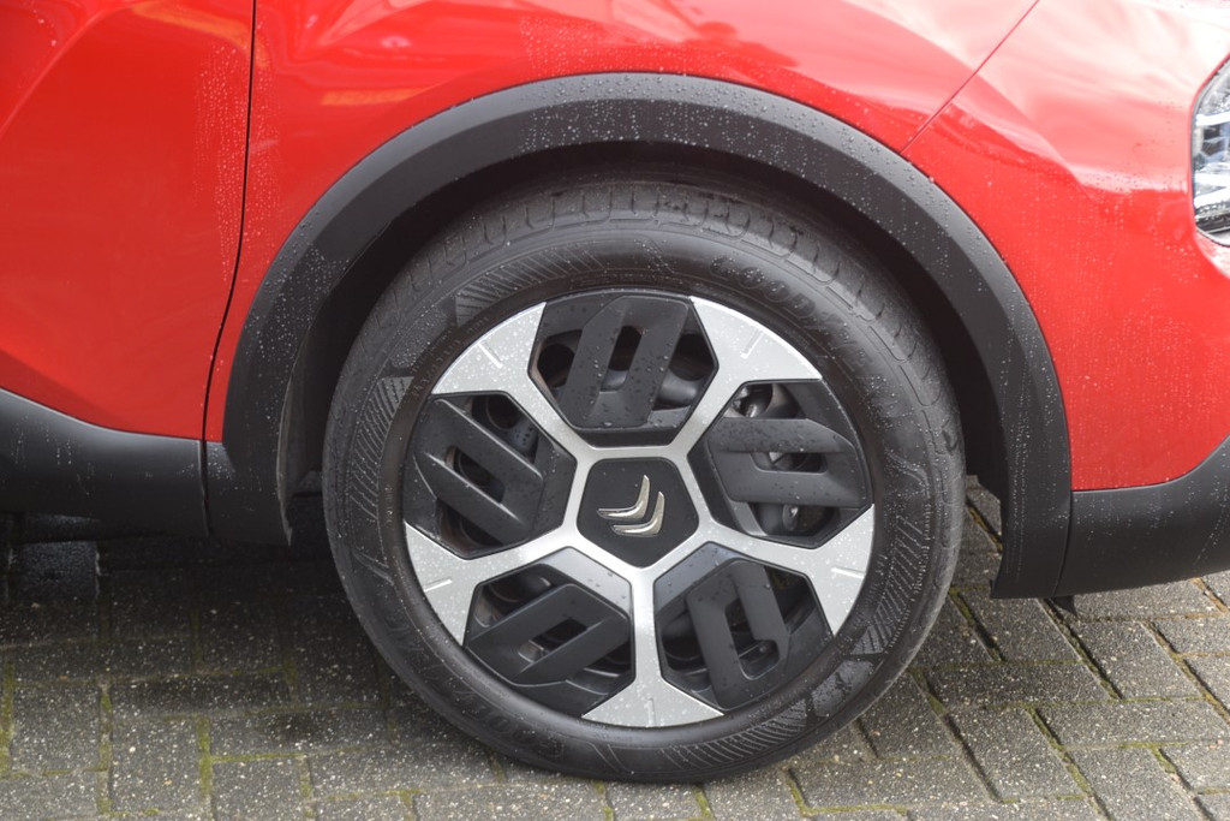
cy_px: 410
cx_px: 615
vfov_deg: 16.6
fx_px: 2819
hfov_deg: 24.6
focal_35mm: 82
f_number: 5
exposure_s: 1/60
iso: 400
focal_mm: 55
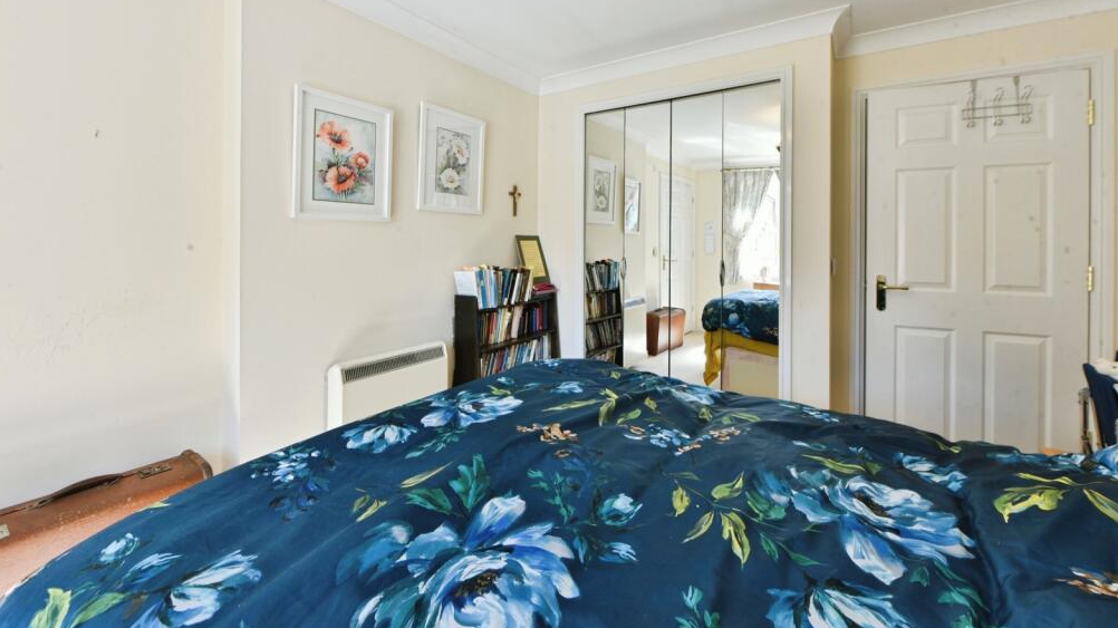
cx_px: 561
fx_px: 445
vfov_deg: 70.0
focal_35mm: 15
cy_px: 263
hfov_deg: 103.0
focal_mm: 14
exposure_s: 1/15
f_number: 14
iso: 640
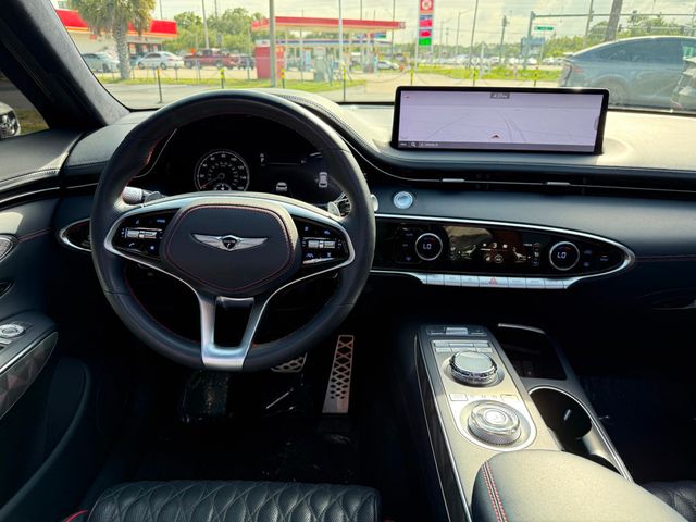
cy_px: 261
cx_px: 348
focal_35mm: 24
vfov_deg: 56.8
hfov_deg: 71.6
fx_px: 483
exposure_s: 1/405
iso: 100
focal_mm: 6.76
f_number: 1.78
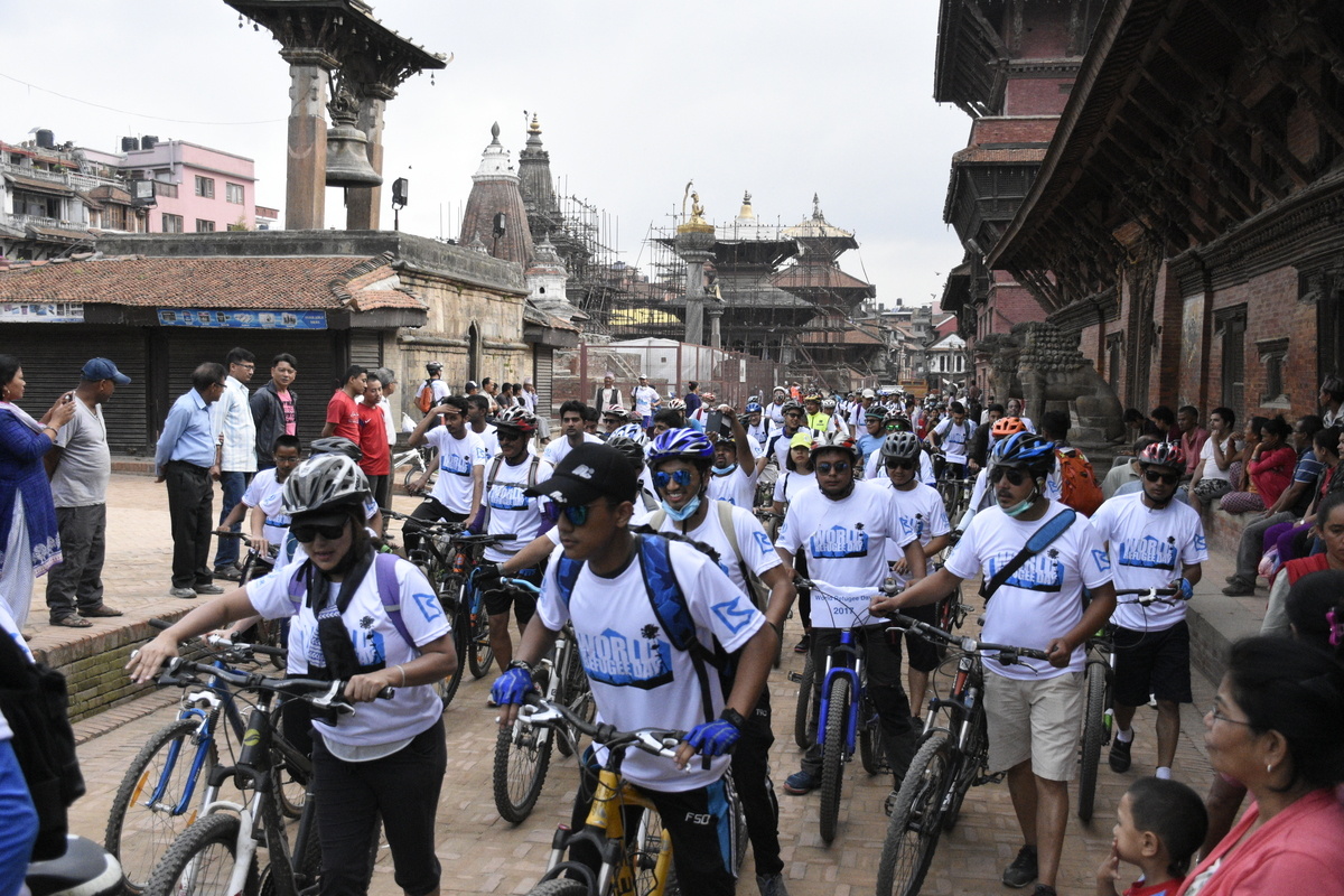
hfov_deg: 55.1
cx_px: 672
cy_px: 448
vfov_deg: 38.4
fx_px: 1288
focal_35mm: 34
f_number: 3.8
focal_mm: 23
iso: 4000
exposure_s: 1/8000
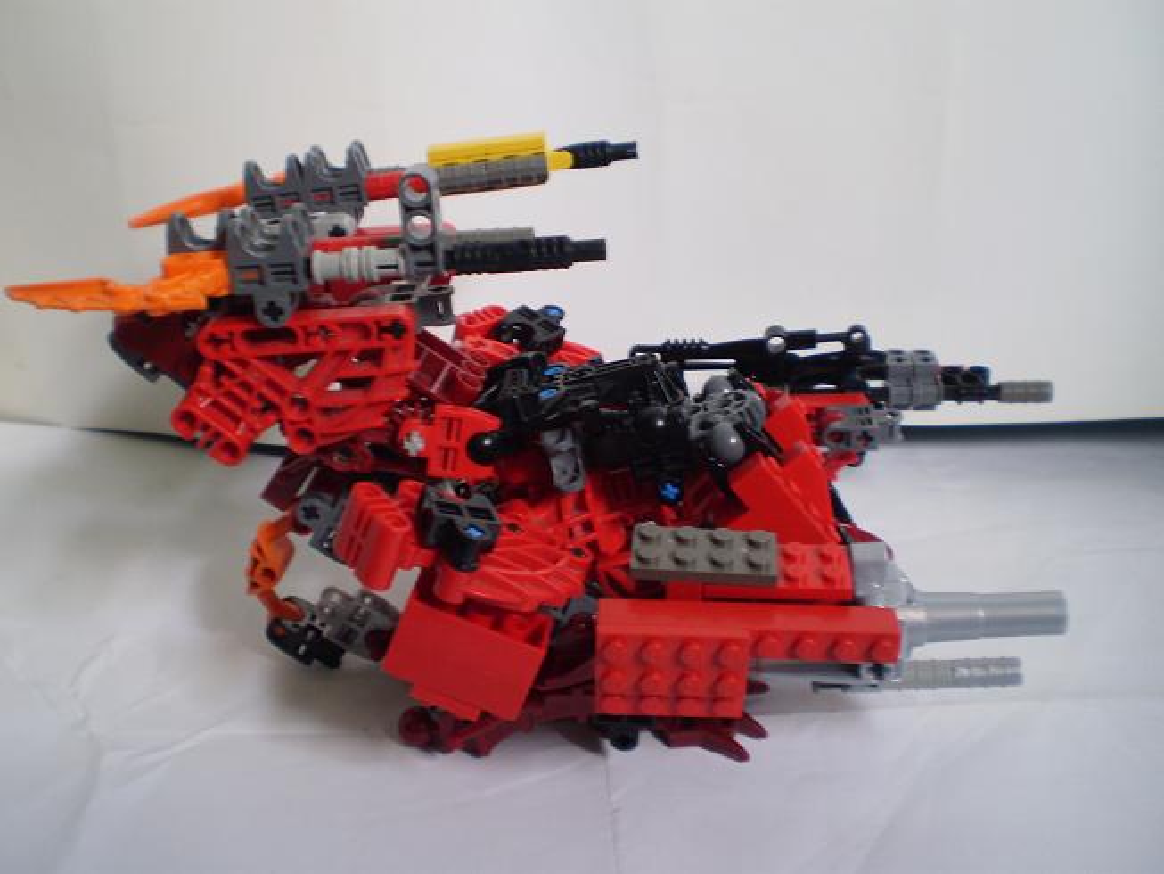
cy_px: 437
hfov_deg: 51.3
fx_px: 1211
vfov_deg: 39.7
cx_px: 582
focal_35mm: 36
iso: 125
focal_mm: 6.3
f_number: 3.1
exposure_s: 1/5
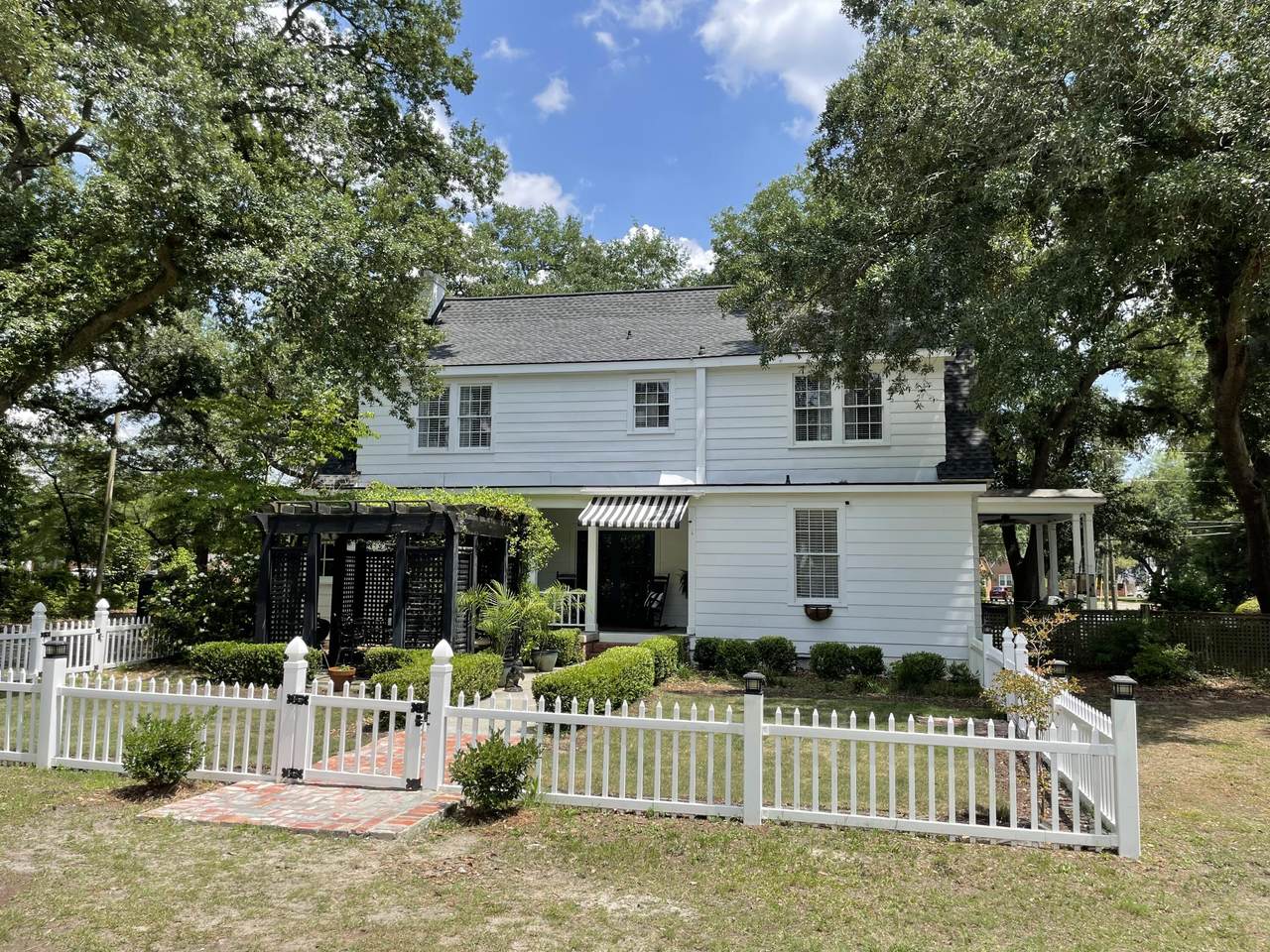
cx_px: 635
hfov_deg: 67.3
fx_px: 954
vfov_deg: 53.1
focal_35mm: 26
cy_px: 476
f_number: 1.6
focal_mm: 4.2
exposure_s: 1/2304
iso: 32
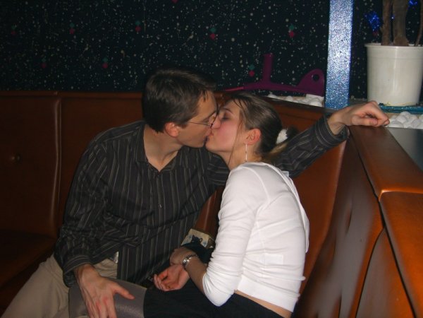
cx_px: 212
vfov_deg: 37.7
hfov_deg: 49.0
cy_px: 159
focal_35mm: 38
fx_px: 464
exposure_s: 1/60
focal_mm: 7.9
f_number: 2.8
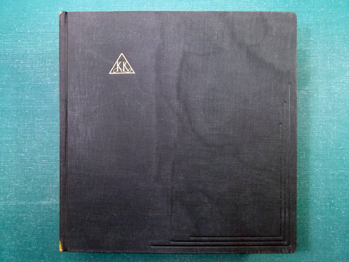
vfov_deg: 54.9
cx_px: 174
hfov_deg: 69.4
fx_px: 252
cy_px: 131
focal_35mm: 25
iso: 320
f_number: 2.8
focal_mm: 4.5
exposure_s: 1/60
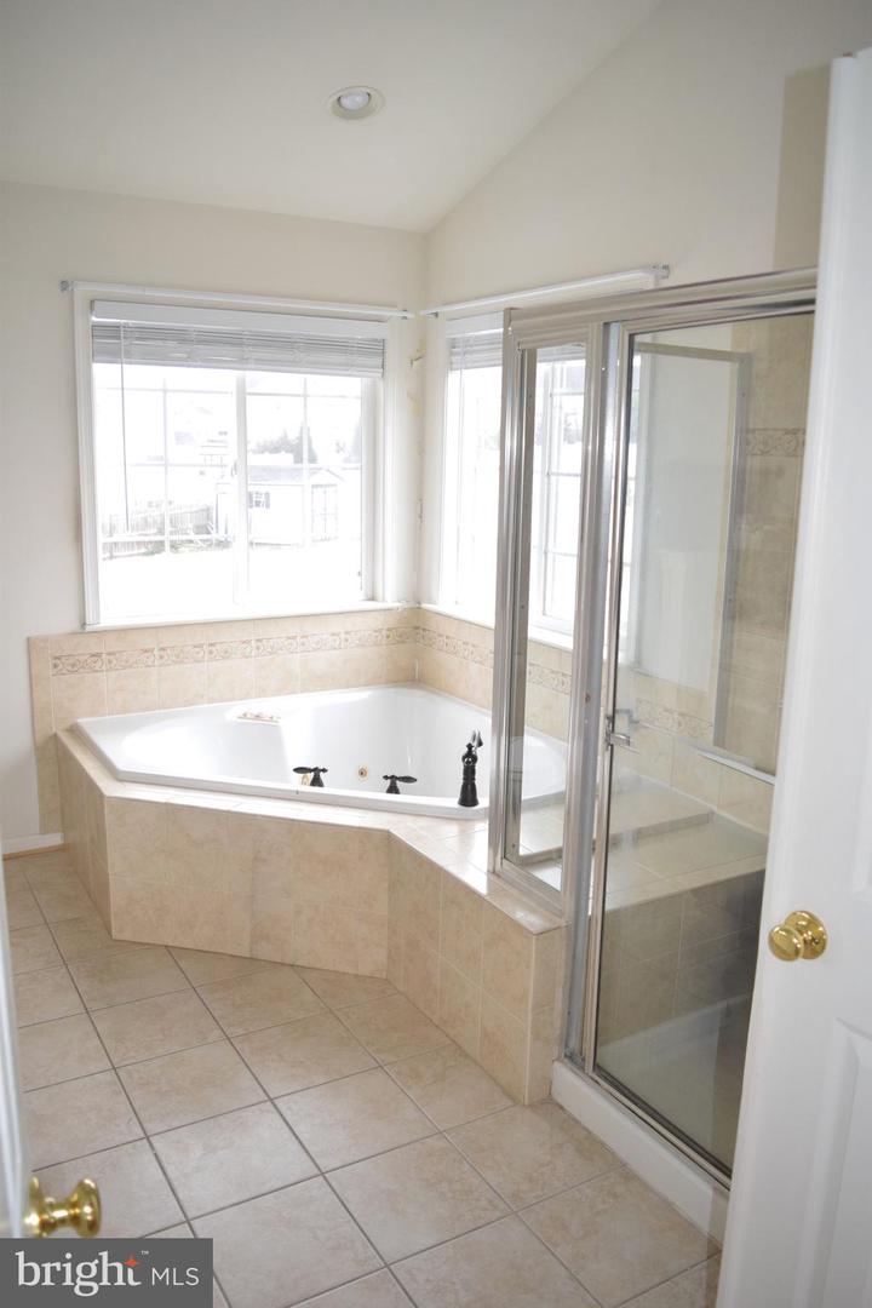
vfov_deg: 67.4
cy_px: 654
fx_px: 981
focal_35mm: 27
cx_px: 436
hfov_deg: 47.9
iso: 1600
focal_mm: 18
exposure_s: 1/200
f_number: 4
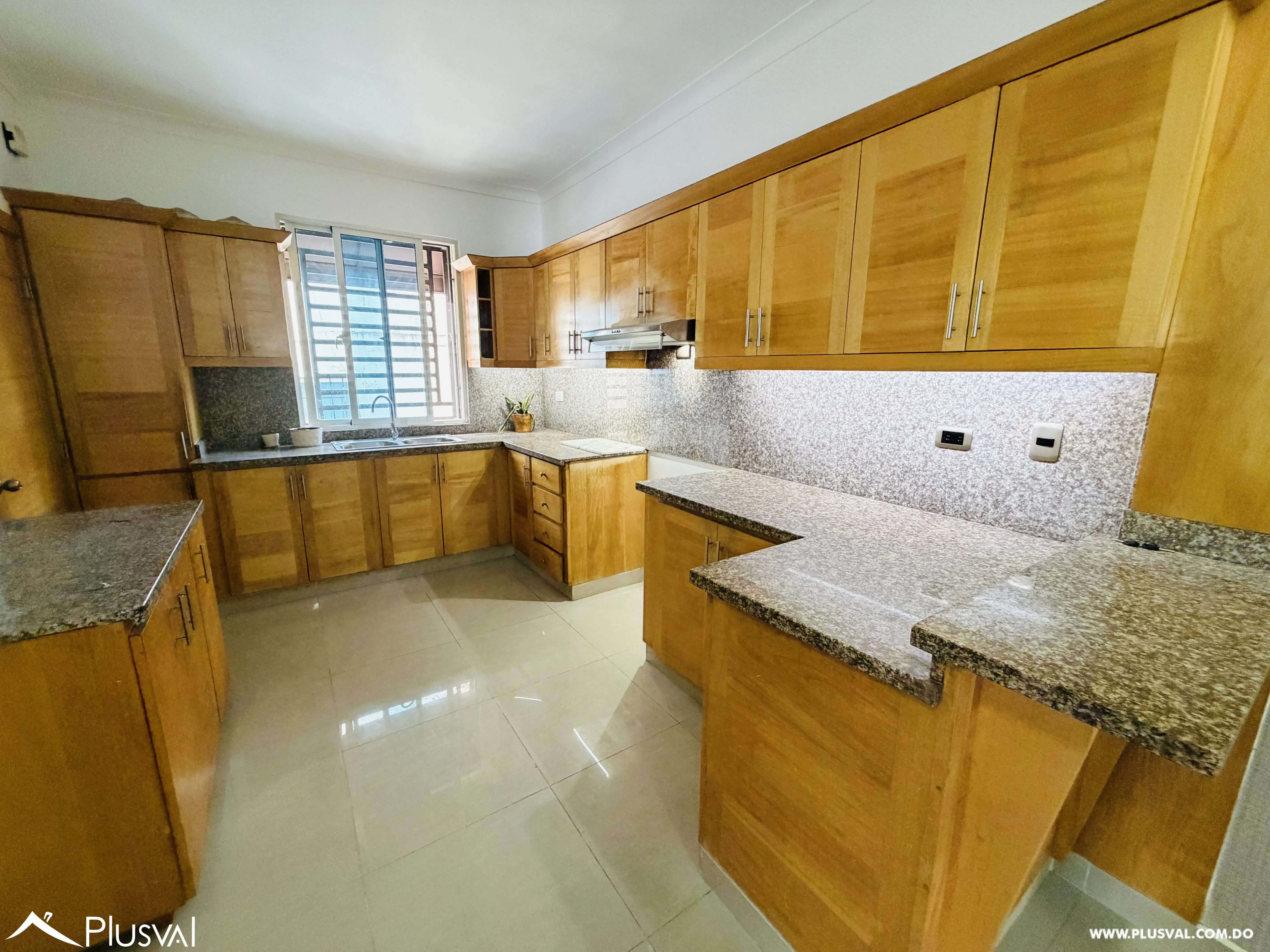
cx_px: 635
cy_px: 476
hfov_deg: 102.1
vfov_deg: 85.7
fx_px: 514
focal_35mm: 14
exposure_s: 1/60
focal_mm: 2.22
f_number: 2.2
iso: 400
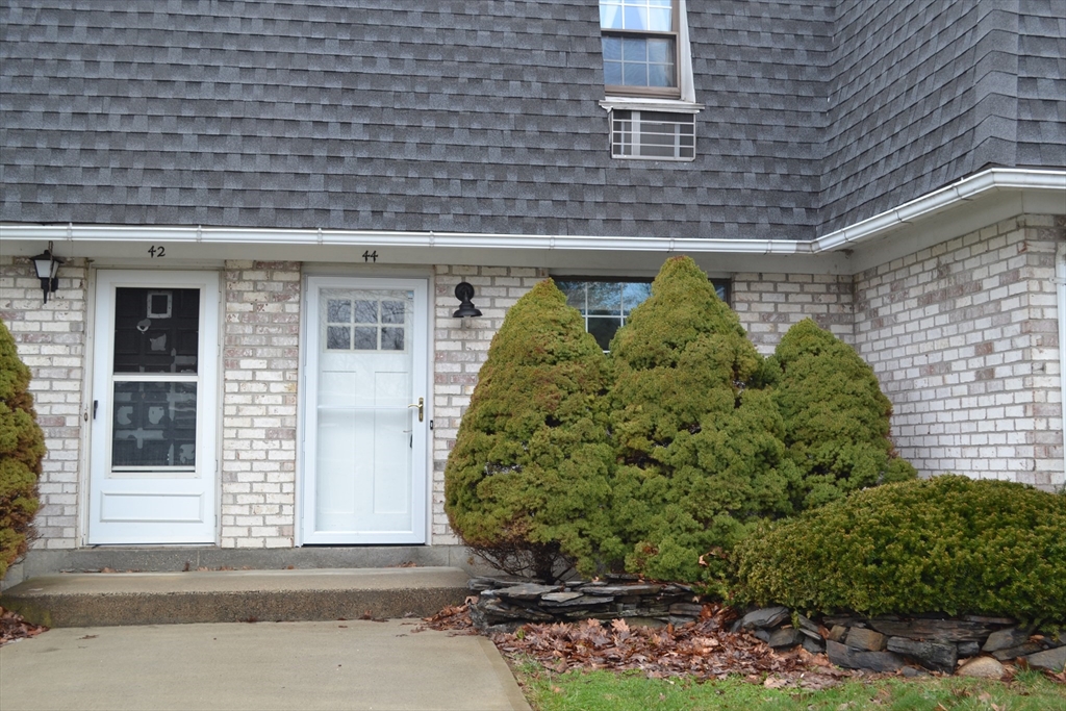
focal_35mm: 39
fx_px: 1155
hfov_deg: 49.5
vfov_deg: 34.2
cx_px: 533
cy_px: 356
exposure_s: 1/125
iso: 280
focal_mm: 26
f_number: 5.6
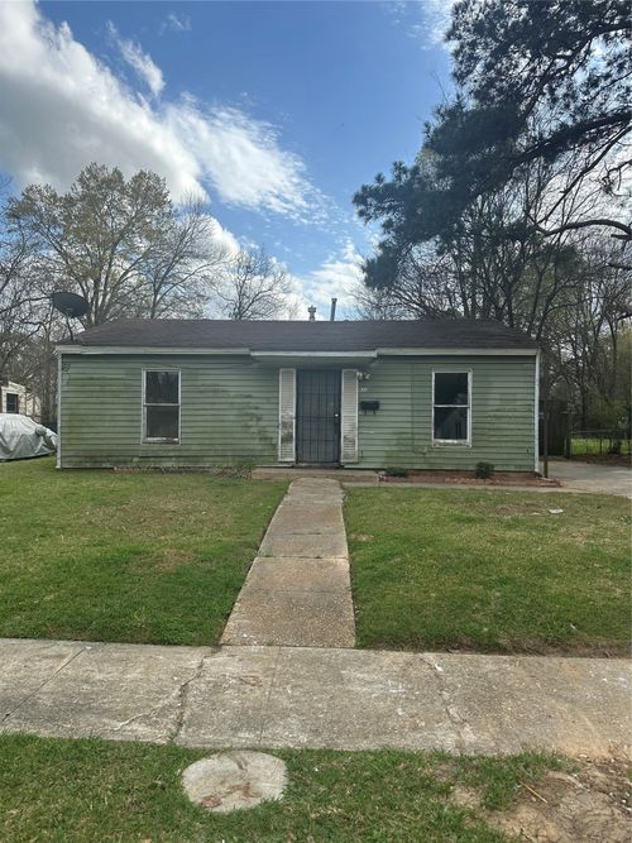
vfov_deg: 71.6
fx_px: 584
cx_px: 316
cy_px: 422
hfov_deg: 56.8
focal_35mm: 24
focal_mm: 6.86
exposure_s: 1/2967
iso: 80
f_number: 1.78
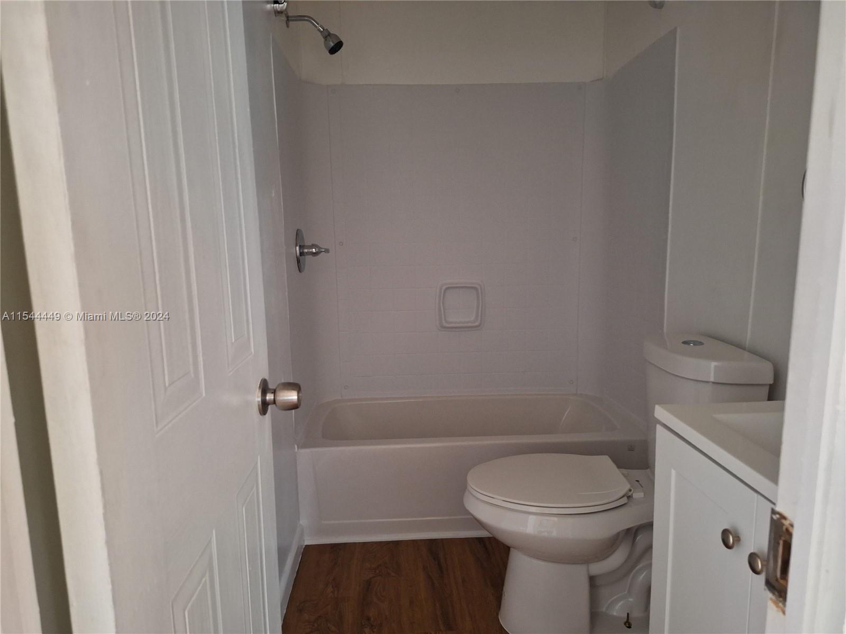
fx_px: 562
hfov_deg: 73.9
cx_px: 423
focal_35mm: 23
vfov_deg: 58.9
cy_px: 317
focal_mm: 5.54
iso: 500
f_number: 1.8
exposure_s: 1/20
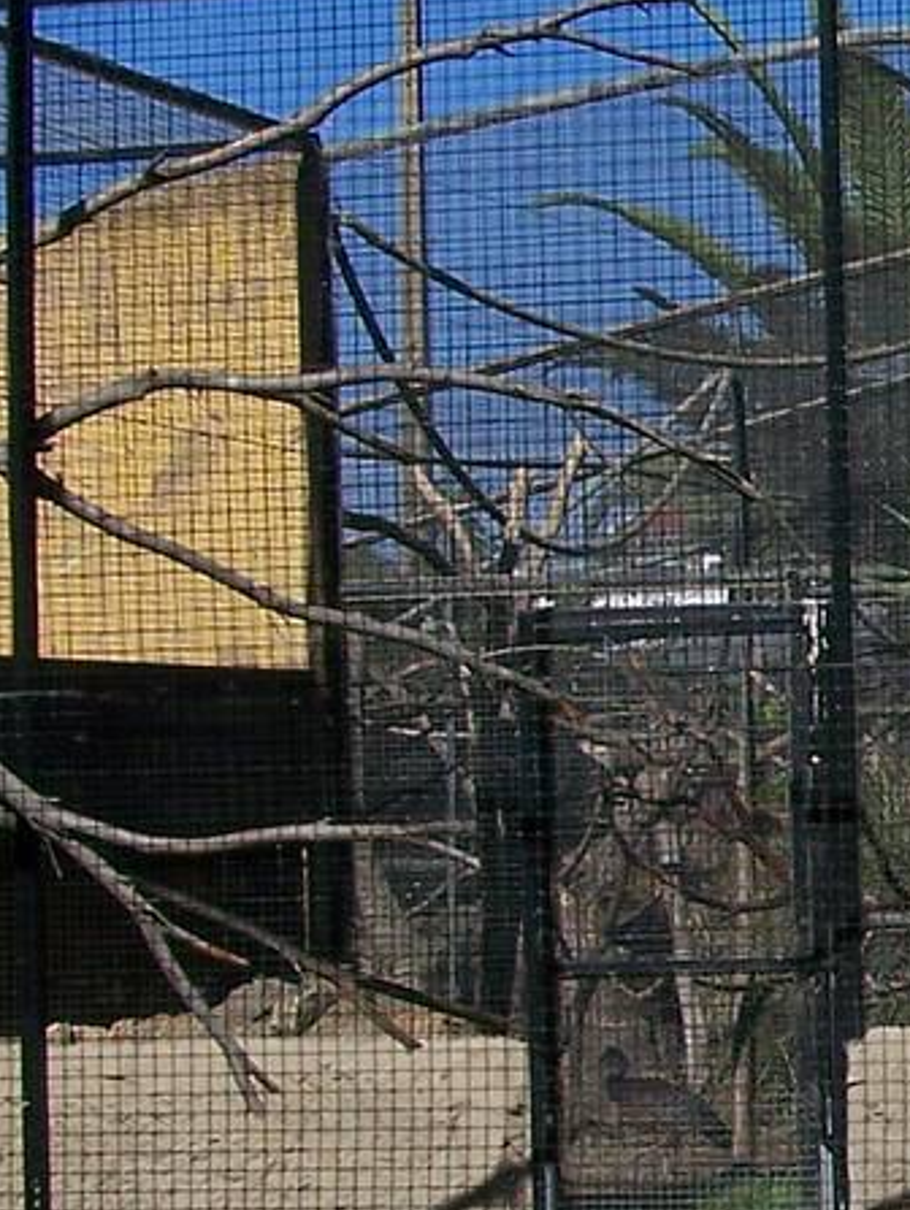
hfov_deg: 10.5
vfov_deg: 14.5
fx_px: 4760
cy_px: 625
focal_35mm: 136
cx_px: 1362
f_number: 5.6
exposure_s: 1/800
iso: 80
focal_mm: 6.3
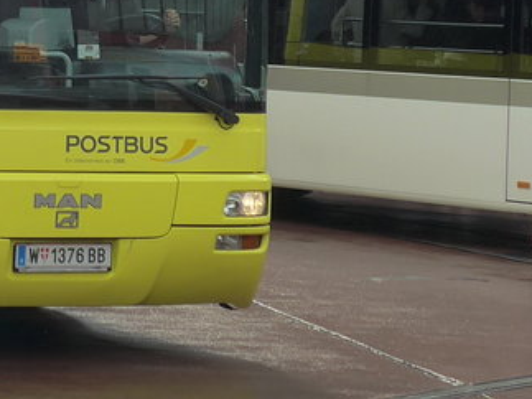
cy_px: -112
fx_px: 2965
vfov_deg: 7.6
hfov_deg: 10.0
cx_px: -161
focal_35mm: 193
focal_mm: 10.7
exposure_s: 1/640
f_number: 3.3
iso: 125
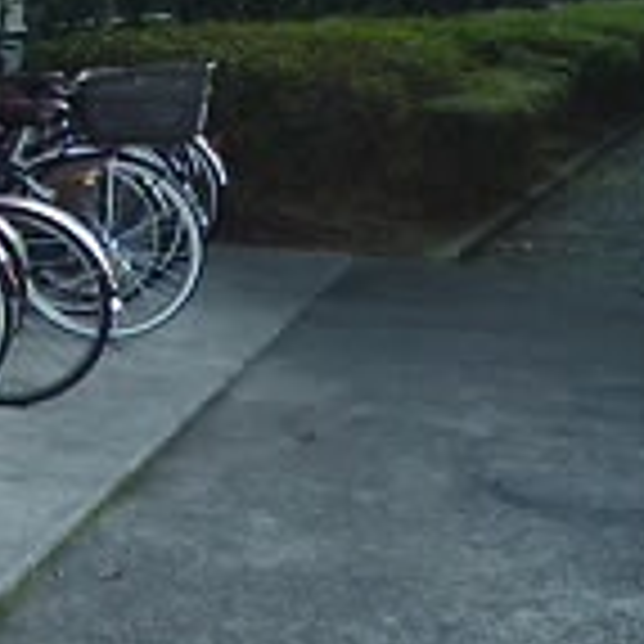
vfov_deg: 16.1
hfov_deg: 13.3
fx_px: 2273
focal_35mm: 108
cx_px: -739
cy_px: 214
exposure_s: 1/60
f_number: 2.8
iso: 80
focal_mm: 4.4
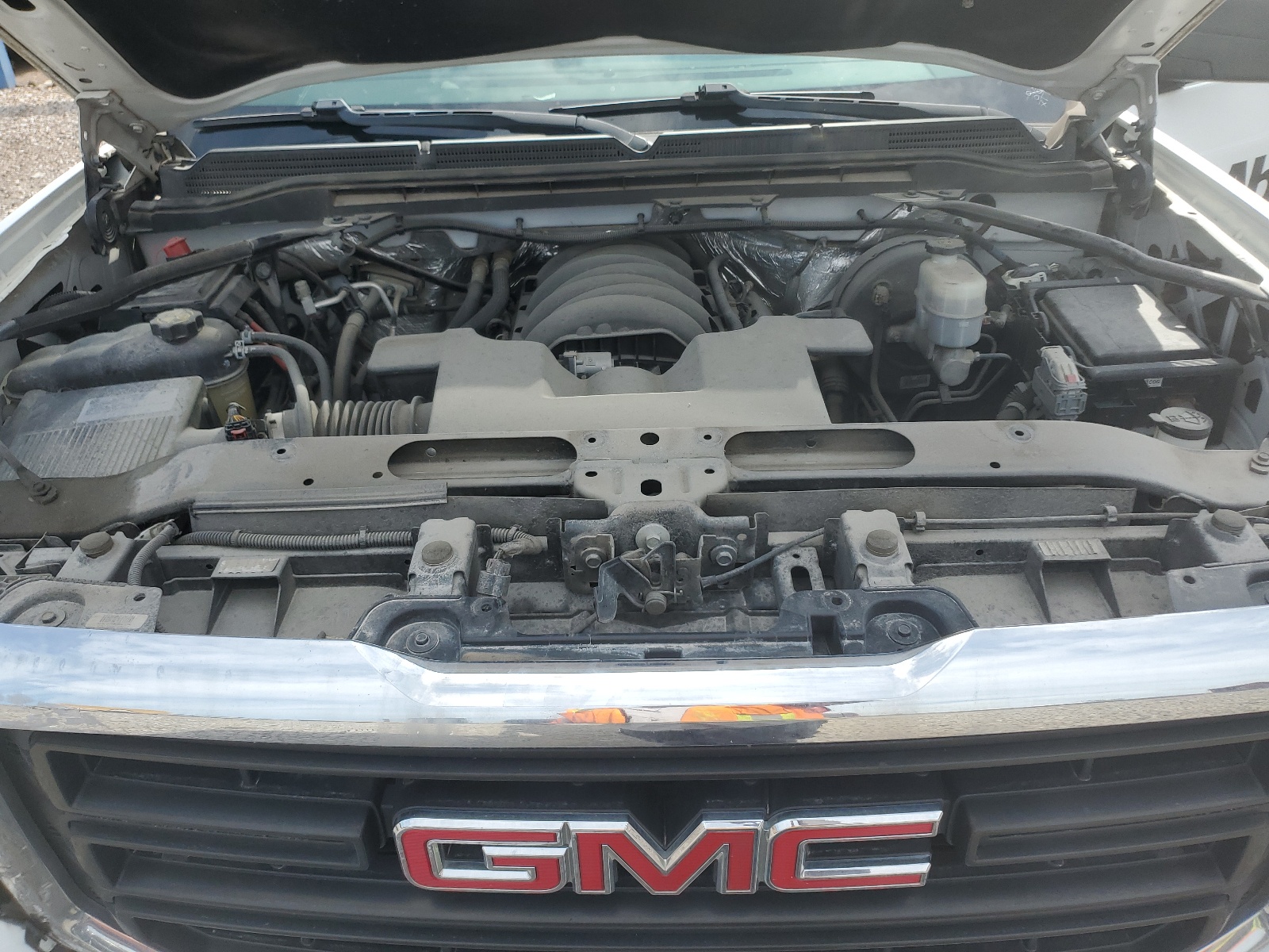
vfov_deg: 53.1
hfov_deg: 67.3
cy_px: 476
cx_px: 634
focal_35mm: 26
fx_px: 953
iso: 50
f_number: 1.5
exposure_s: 1/1429
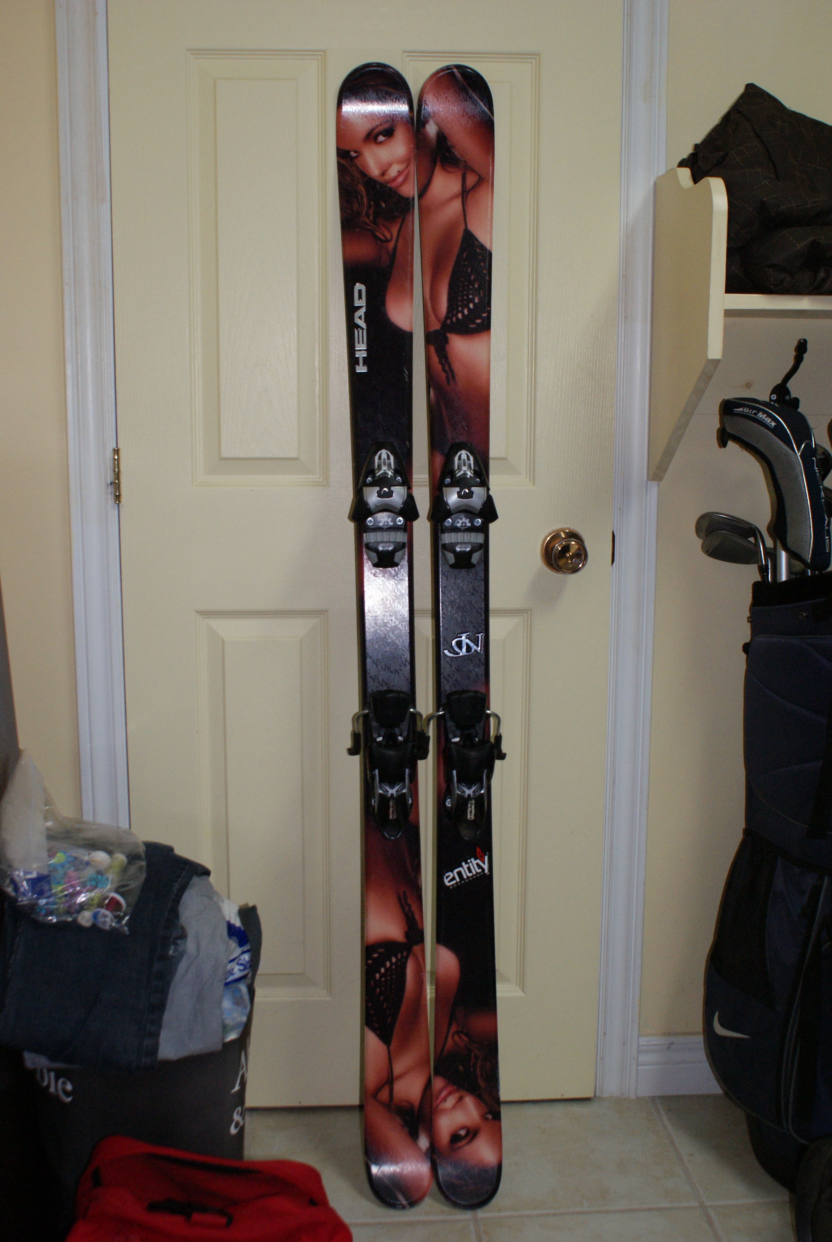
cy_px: 621
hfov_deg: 34.3
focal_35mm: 39
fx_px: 1348
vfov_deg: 49.5
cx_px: 416
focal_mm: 26
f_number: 5.6
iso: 400
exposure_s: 1/60
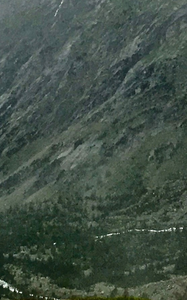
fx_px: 1142
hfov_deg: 9.3
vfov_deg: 14.4
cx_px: 151
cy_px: -65
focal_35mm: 140
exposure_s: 1/845
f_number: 2.2
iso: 25
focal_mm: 4.15
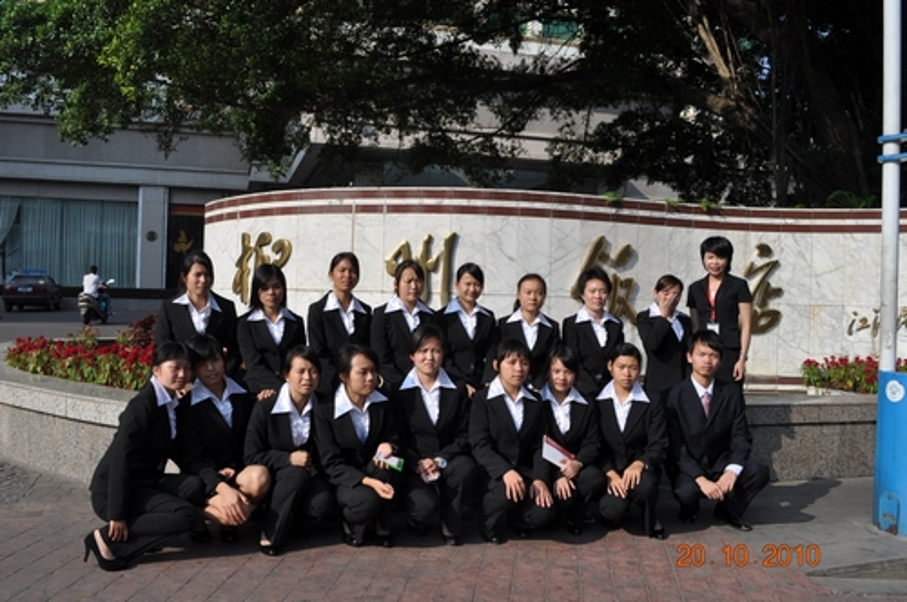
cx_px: 454
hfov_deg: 57.3
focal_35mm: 33
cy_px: 301
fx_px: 830
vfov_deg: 39.9
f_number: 9
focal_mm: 22
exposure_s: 1/320
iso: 200
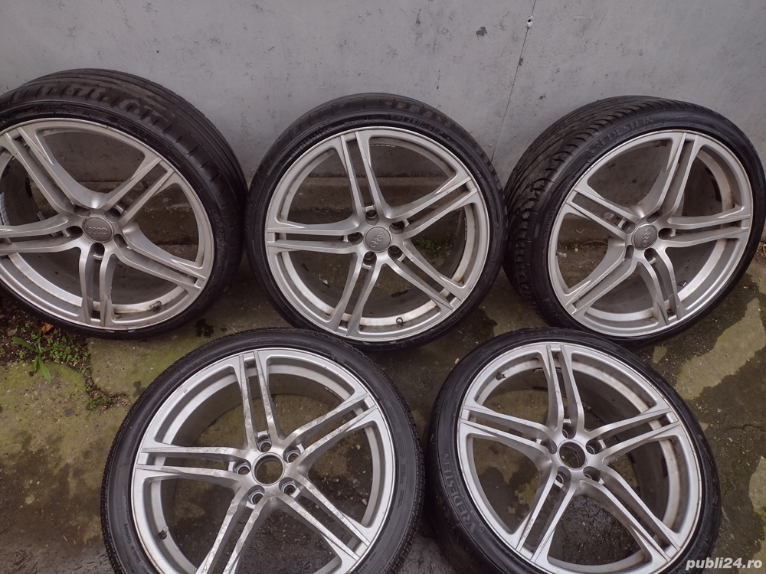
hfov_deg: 65.3
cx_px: 383
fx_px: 597
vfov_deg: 51.4
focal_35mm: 27
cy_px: 287
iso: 100
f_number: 1.7
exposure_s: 1/395
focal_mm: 4.71
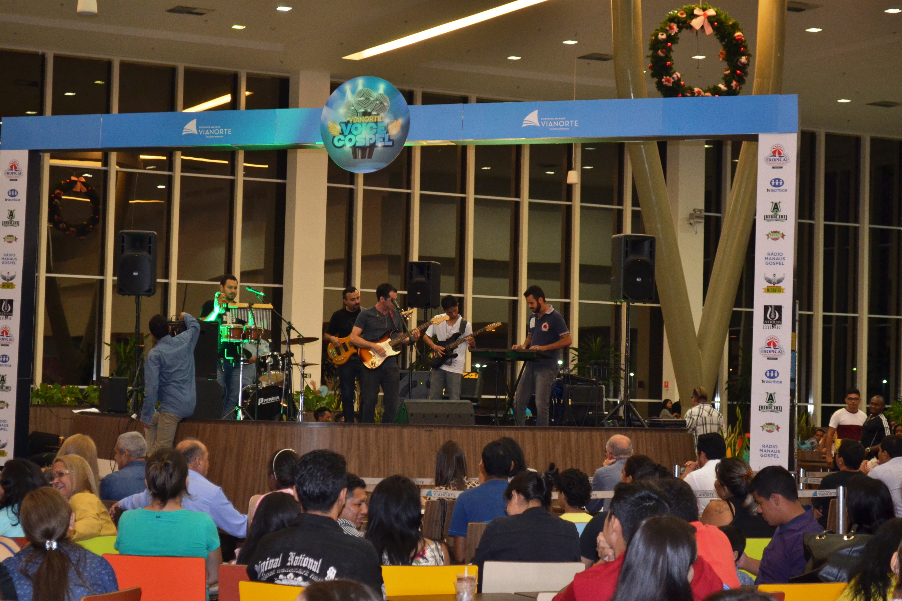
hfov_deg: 26.0
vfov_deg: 17.5
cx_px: 451
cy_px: 300
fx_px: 1954
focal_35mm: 78
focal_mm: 52
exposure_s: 1/50
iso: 800
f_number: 5.6
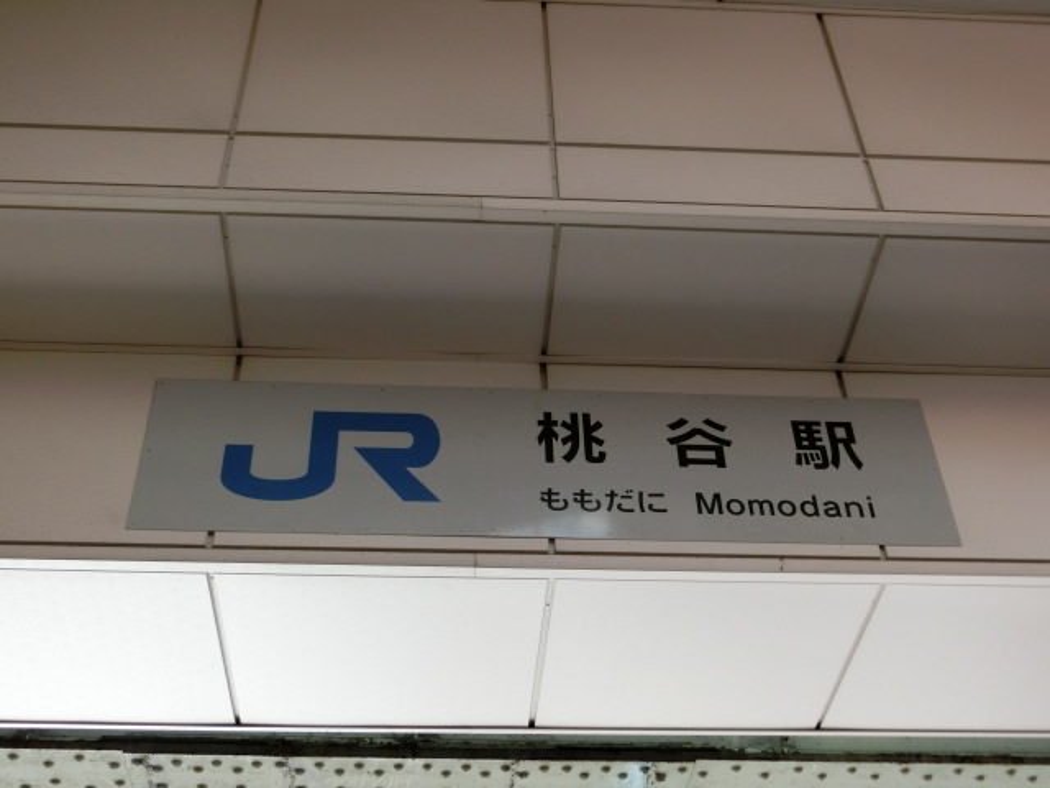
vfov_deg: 32.2
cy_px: 394
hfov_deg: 42.1
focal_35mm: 45
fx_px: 1365
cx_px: 525
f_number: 4.4
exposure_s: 1/125
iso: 200
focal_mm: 8
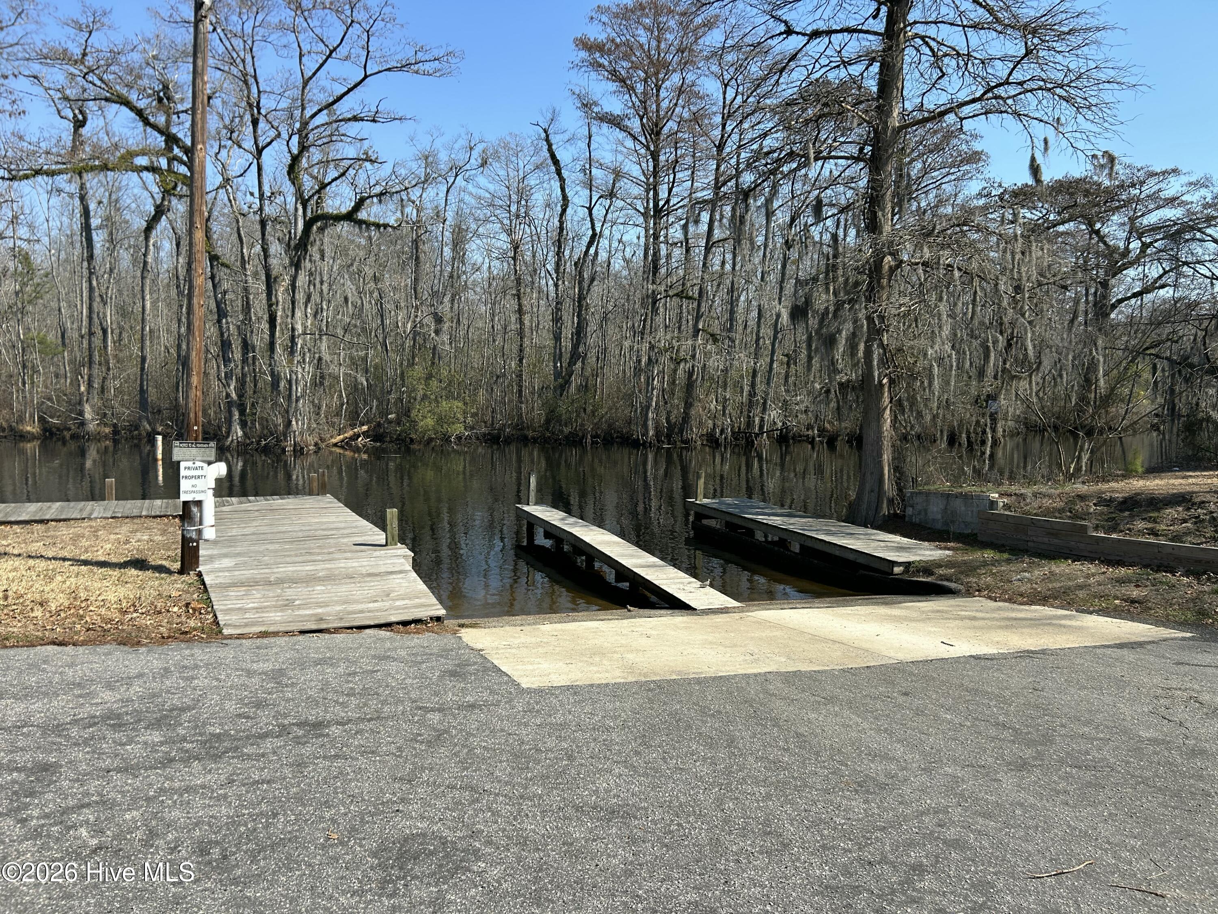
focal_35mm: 26
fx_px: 915
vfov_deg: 53.1
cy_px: 457
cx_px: 609
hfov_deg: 67.3
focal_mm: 5.7
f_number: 1.5
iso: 50
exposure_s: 1/2994
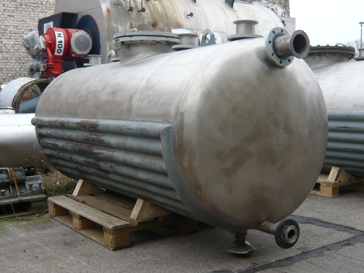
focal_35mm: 45
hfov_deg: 42.1
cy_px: 136
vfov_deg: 32.2
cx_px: 182
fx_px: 473
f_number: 2.9
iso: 100
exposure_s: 1/200
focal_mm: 4.9
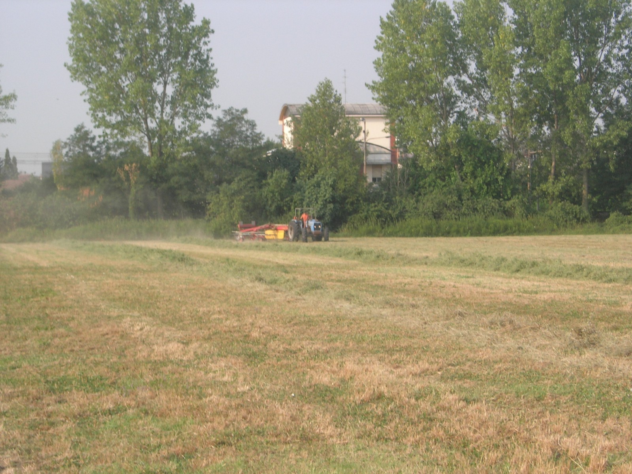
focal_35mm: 113
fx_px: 2063
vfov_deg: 13.1
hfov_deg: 17.4
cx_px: 316
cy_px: 237
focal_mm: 23.4
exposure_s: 1/138
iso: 73
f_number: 8.2
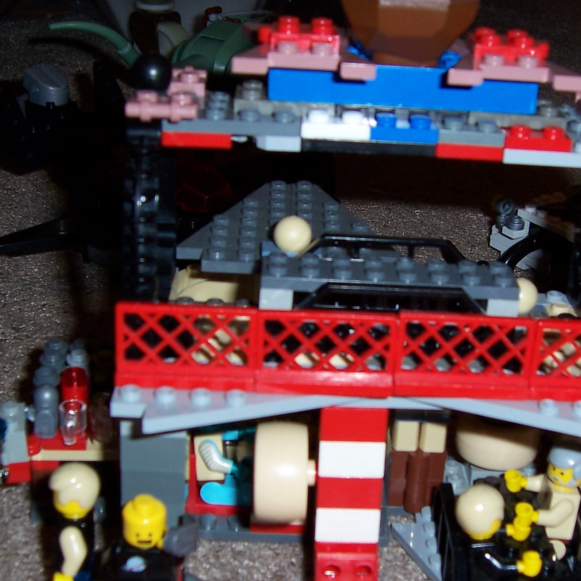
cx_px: 347
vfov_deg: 27.7
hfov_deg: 27.7
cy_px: 338
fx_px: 1177
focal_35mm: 62
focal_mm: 6
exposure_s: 1/60
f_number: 3
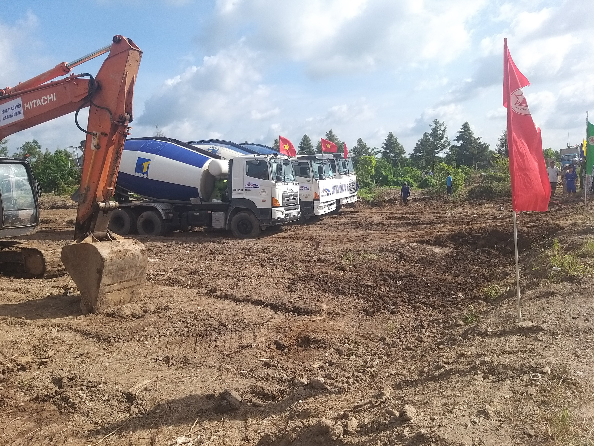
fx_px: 463
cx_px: 297
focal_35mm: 27
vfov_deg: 51.4
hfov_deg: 65.3
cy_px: 223
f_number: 1.7
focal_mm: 3.93
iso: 50
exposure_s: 1/2107
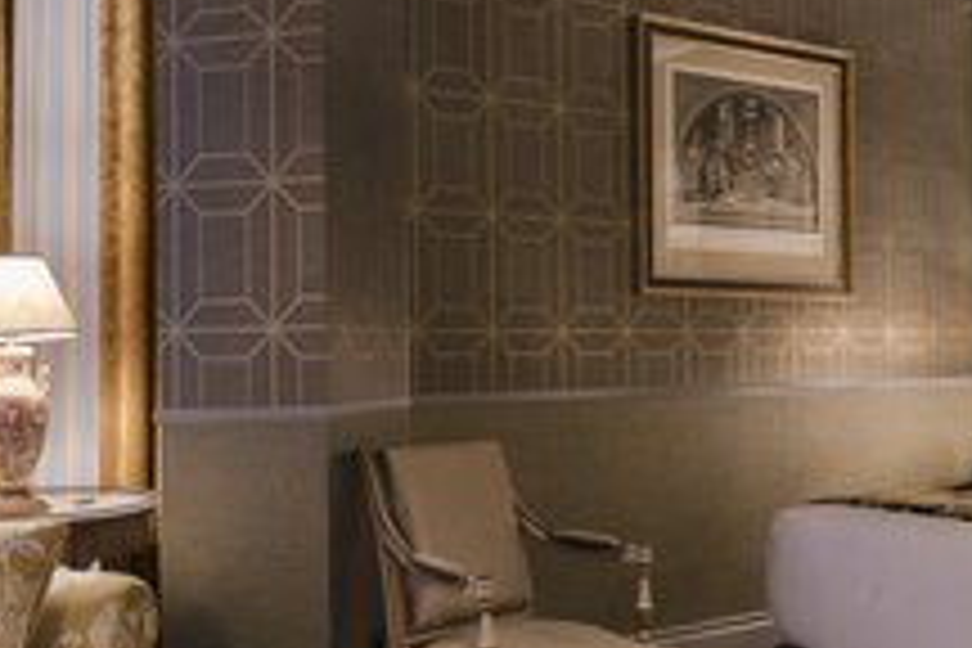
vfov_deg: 33.4
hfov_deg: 48.3
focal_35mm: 40
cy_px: 360
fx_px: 1080
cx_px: 414
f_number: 11
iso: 100
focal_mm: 18
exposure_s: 8
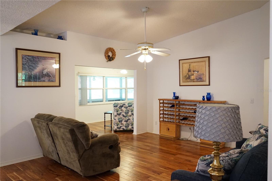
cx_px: 136
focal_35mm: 28
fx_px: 211
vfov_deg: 46.4
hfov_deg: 65.5
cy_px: 90
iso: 4000
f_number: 5.6
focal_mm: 28
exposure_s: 1/60
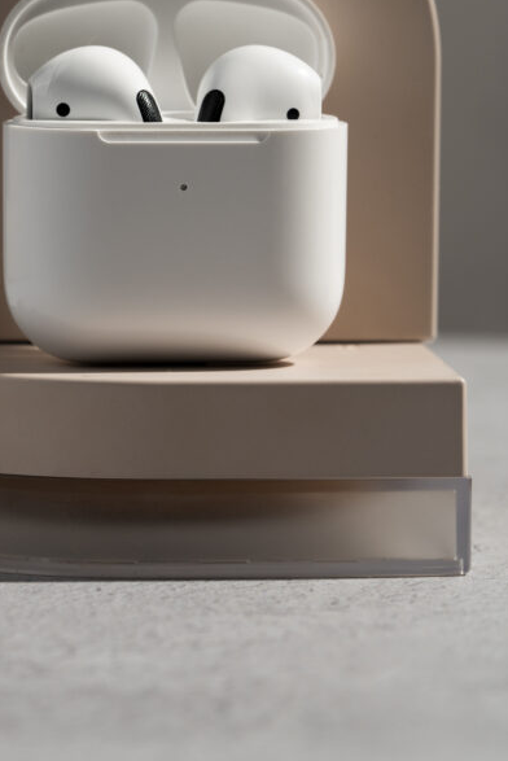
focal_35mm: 157
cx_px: 170
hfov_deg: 8.7
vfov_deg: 13.0
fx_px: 3319
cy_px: 149
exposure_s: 1/125
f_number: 9
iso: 100
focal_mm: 90
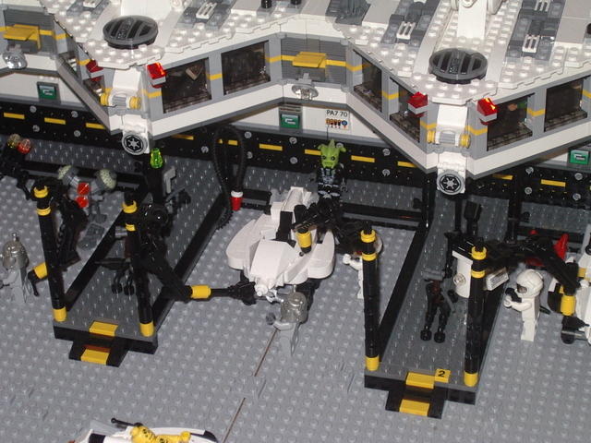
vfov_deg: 16.8
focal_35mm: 88
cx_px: 296
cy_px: 222
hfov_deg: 22.3
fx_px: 1502
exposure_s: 1/80
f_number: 4.2
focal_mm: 13.3
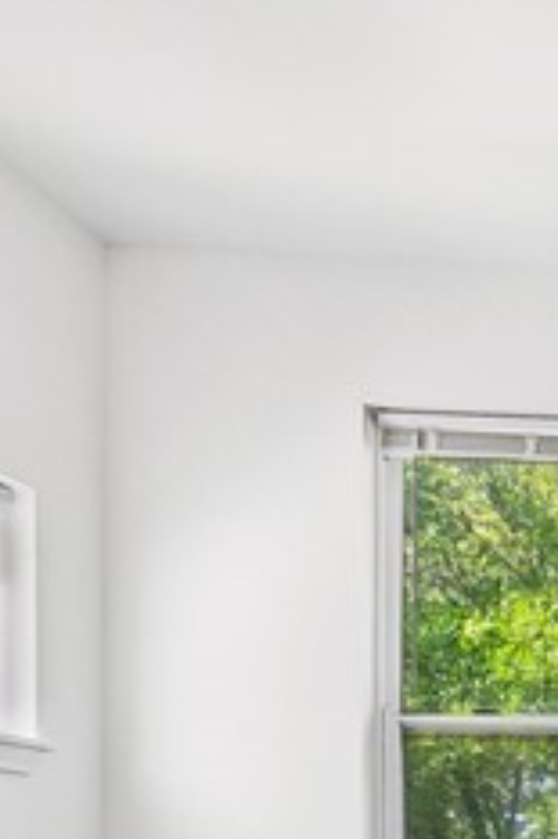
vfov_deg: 30.2
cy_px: 969
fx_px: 1350
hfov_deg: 17.0
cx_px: 1130
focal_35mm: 58
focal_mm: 10
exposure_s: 1/30
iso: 250
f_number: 7.1
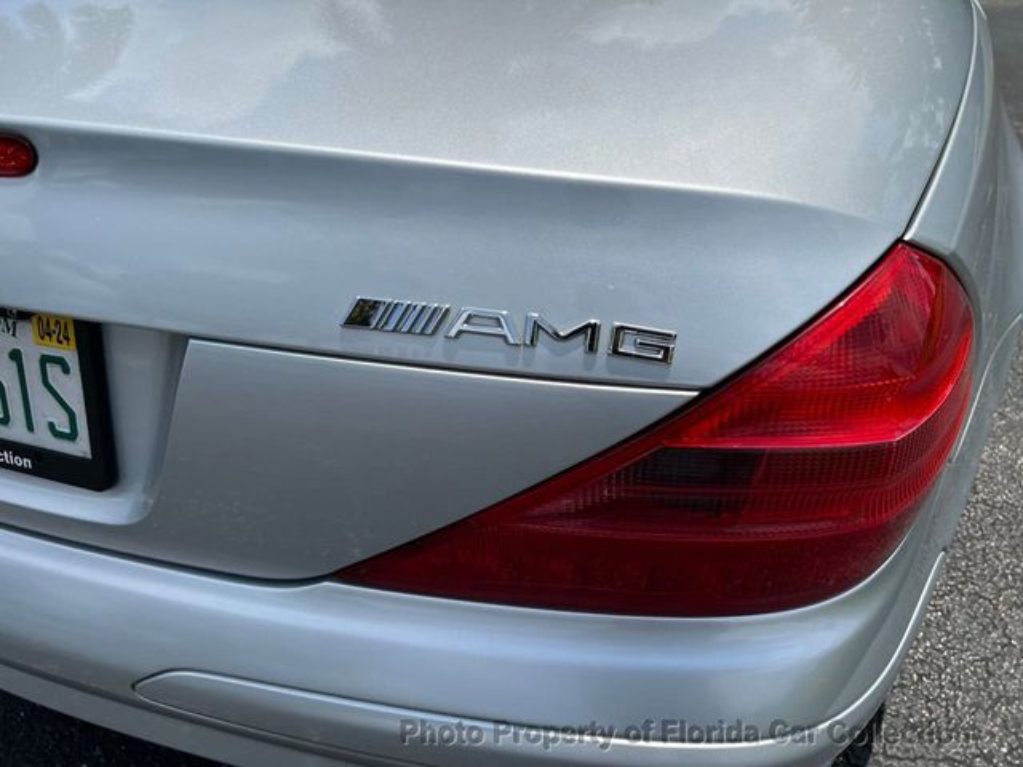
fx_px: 768
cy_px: 384
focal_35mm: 26
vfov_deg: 53.1
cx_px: 512
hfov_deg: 67.3
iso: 50
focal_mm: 5.7
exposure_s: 1/7463
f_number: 1.5
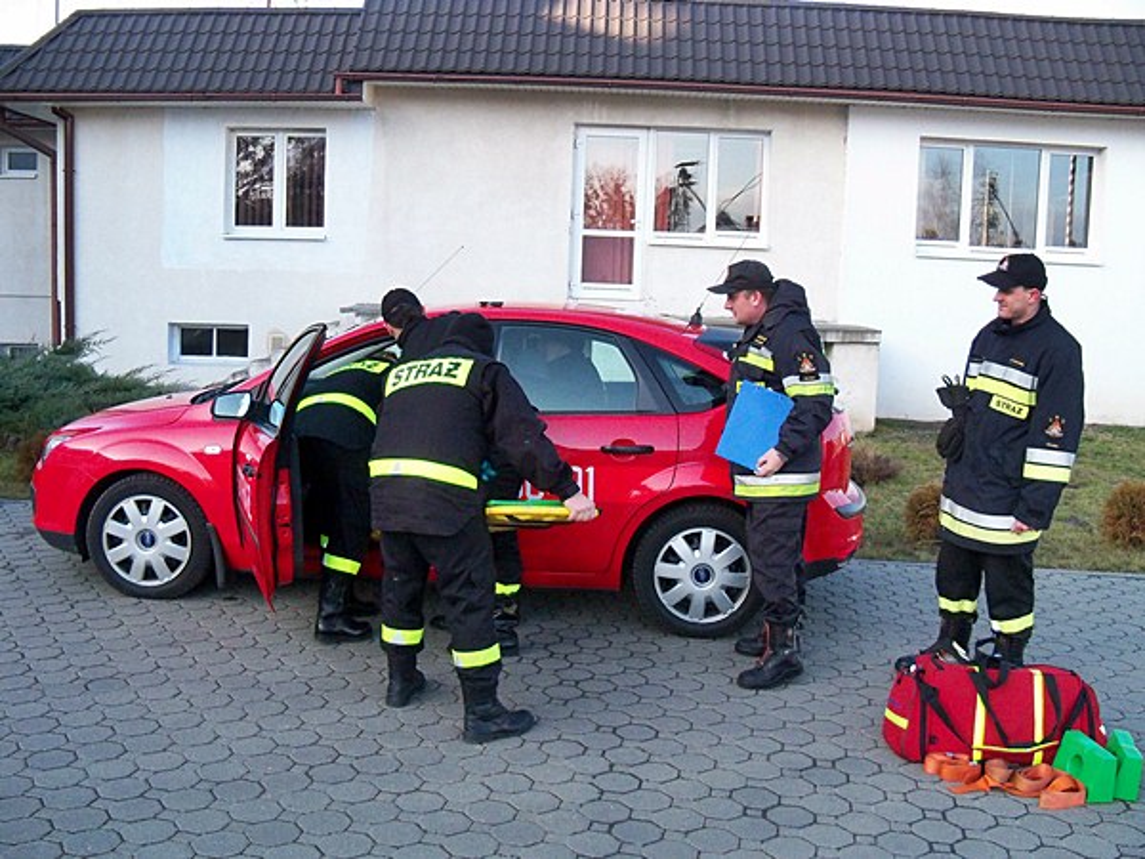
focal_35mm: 35
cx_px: 572
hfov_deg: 52.6
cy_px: 430
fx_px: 1158
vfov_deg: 40.7
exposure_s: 1/500
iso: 320
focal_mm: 6.2
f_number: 3.5
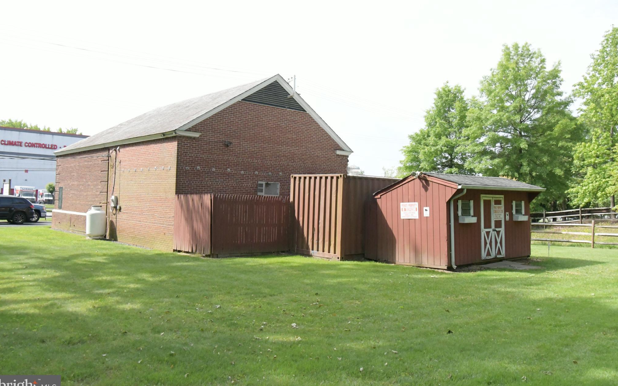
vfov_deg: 40.6
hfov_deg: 61.2
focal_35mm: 31
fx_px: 522
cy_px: 189
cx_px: 306
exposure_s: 1/8000
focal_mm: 20
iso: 8000
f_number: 8
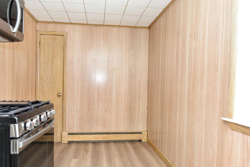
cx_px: 116
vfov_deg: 53.1
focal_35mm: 24
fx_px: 167
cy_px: 88
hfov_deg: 73.6
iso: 800
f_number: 4
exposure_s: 1/60
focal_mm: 21
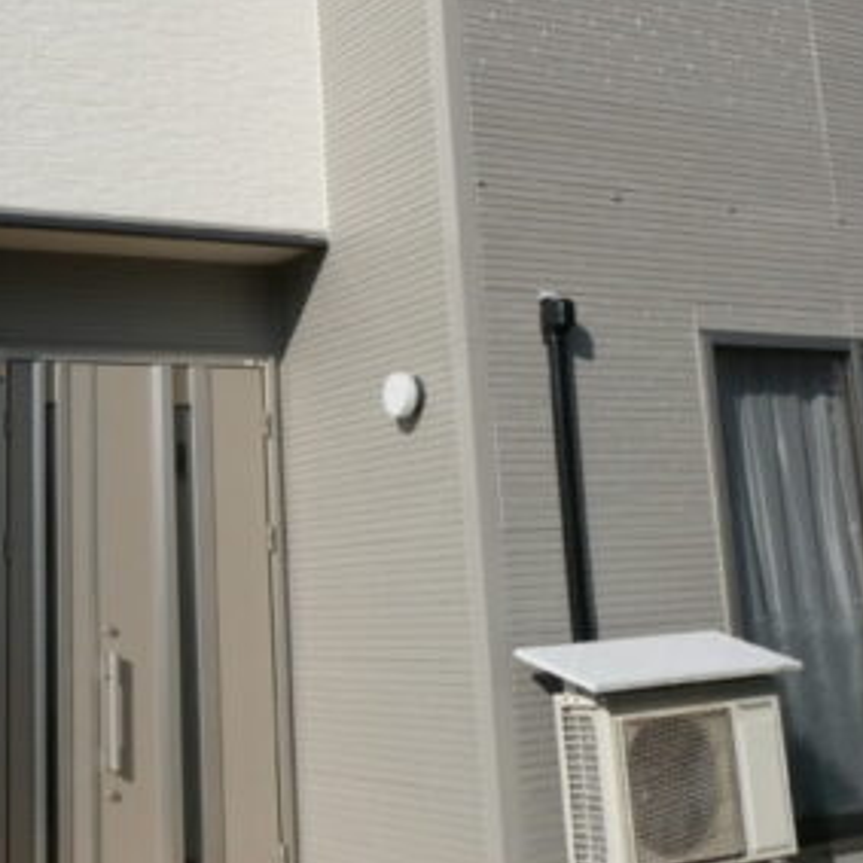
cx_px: 342
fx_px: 1523
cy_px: 198
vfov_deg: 31.0
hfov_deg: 31.5
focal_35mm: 54
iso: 80
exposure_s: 1/800
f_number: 5
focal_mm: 4.3
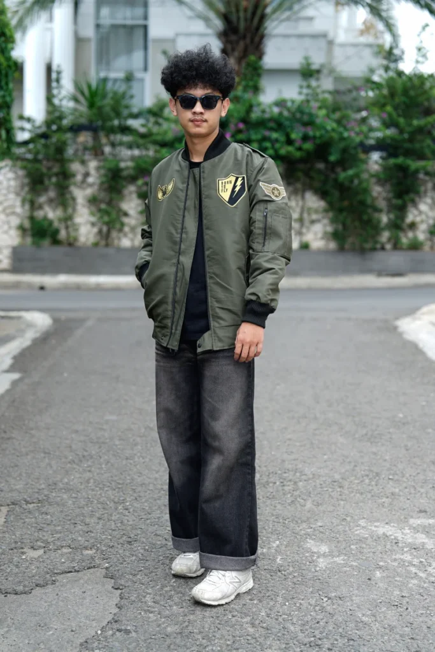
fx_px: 906
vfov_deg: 39.6
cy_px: 326
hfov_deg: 27.0
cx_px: 218
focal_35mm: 50
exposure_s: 1/250
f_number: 2.2
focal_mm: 50
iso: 50
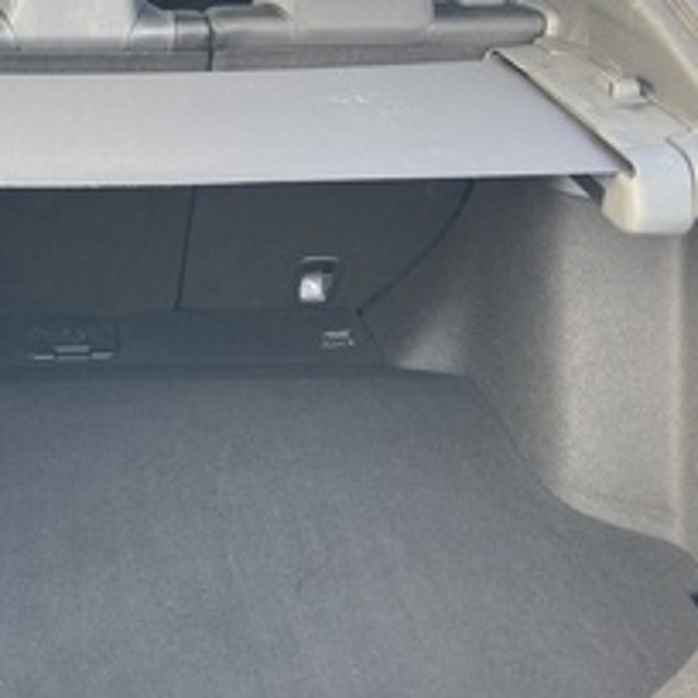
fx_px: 1163
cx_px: 96
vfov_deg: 33.4
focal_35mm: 51
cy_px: 316
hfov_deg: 32.1
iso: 80
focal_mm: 3.99
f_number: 1.8
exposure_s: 1/85
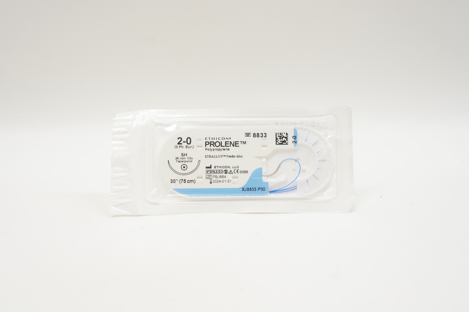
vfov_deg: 32.9
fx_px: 527
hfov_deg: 48.0
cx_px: 234
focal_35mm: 40
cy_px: 156
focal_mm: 27
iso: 400
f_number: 7.1
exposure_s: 1/40
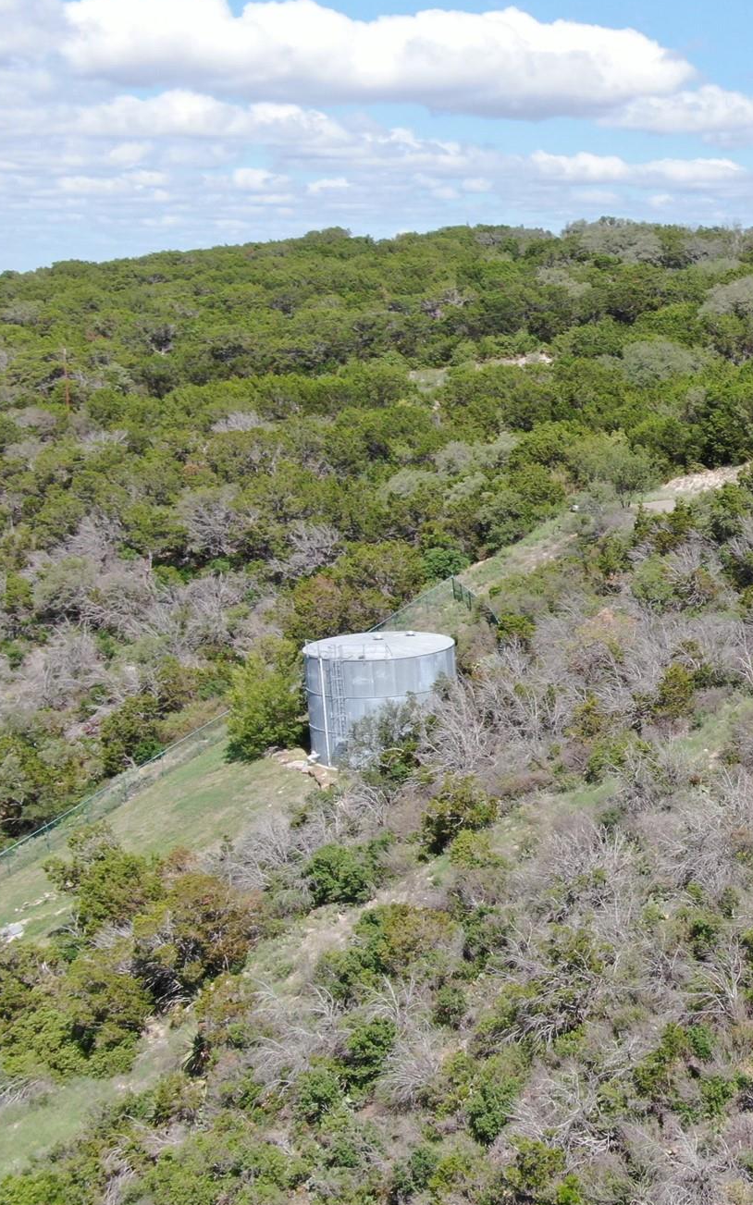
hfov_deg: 20.6
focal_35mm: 60
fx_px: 1971
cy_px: 579
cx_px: 835
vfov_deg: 34.0
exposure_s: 1/800
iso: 110
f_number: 3.3
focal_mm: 6.08
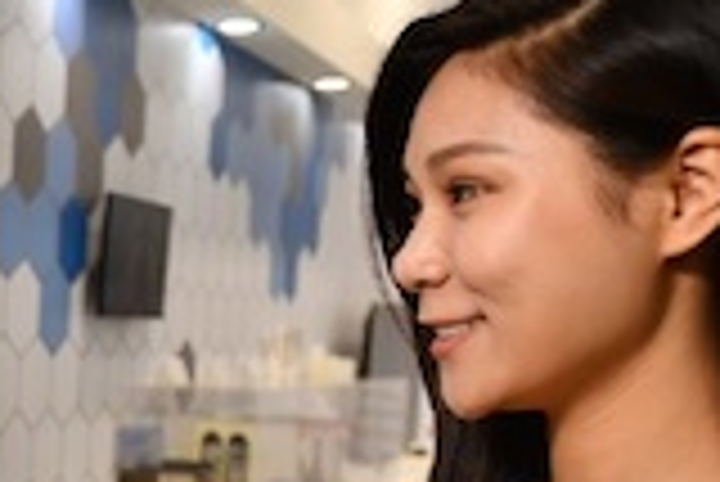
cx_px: -297
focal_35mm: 81
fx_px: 1621
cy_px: 543
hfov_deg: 21.7
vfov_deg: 16.3
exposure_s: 1/2000
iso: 1250
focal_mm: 20
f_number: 2.8
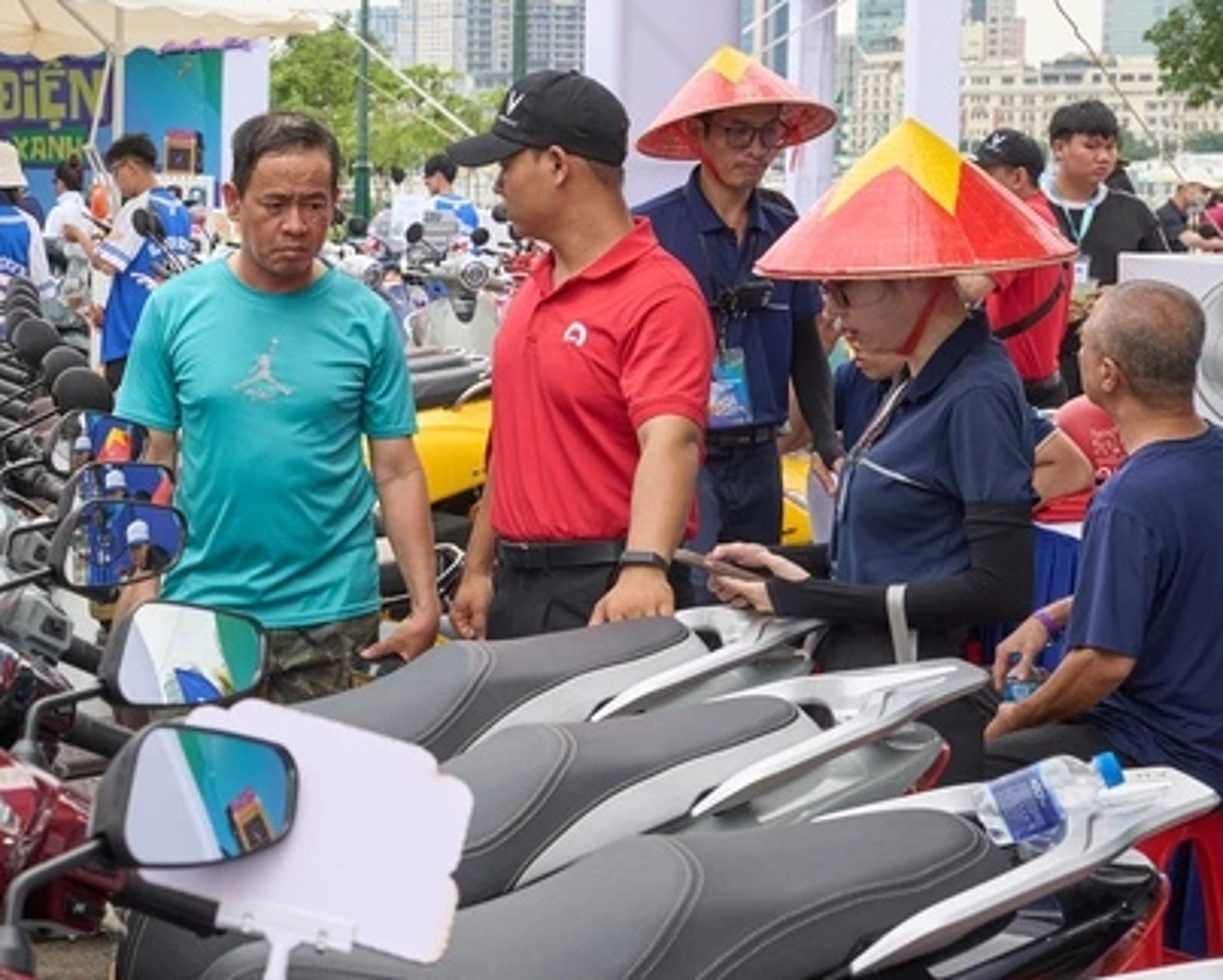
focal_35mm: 74
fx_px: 2671
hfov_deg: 25.4
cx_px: 288
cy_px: 411
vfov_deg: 20.8
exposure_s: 1/250
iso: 125
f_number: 5.6
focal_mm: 33
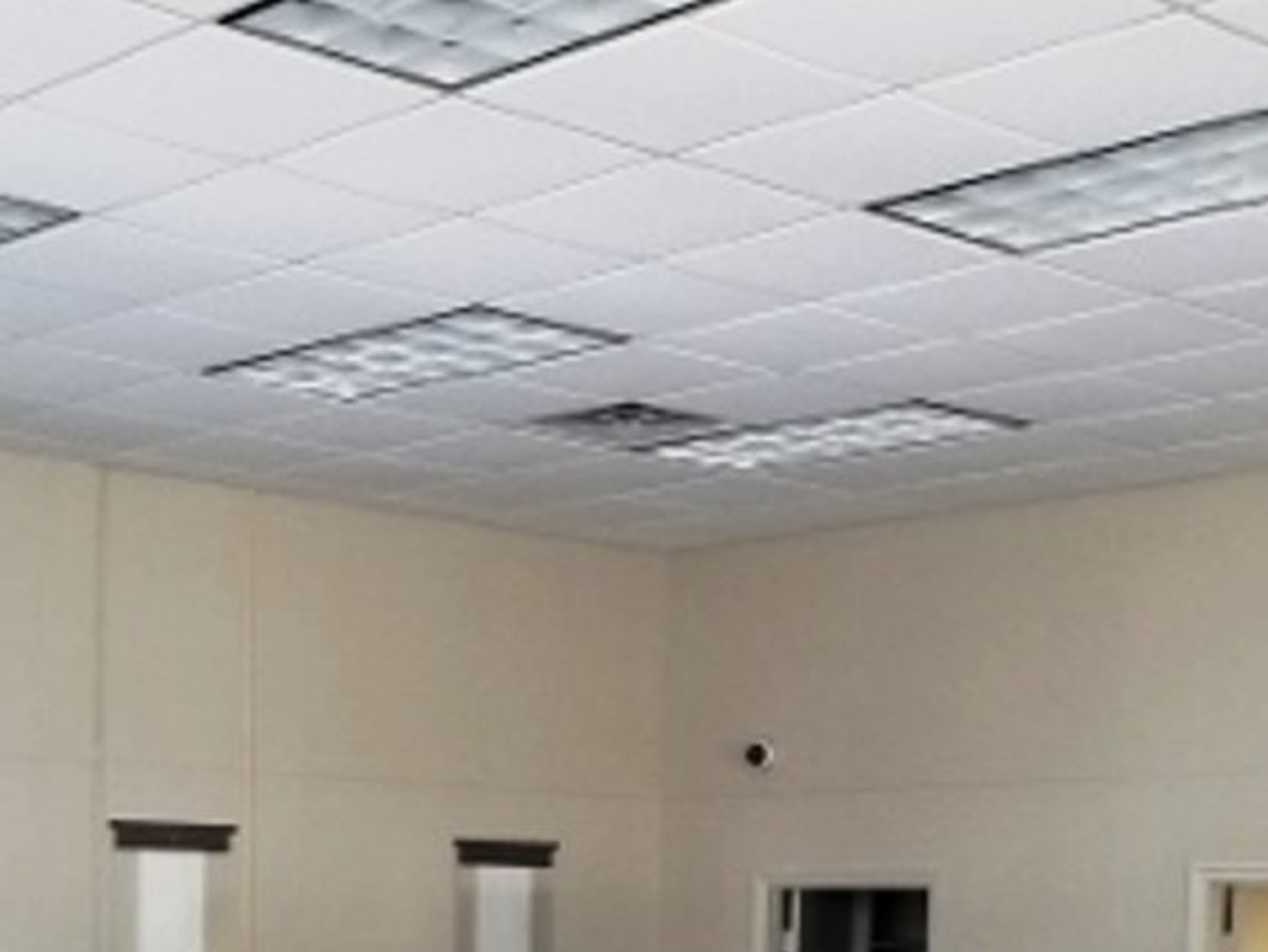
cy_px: 1165
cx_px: 297
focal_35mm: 70
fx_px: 2565
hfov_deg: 27.3
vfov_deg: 19.7
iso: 160
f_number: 1.7
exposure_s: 1/40
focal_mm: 4.25
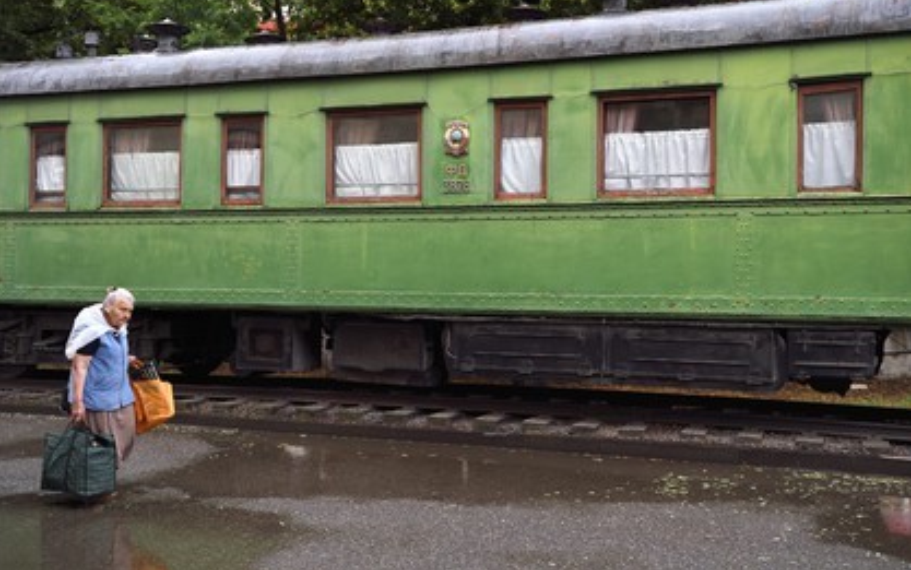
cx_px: 457
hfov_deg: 50.4
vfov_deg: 32.8
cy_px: 275
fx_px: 969
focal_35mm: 39
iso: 1600
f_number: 4.5
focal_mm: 38
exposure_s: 1/125
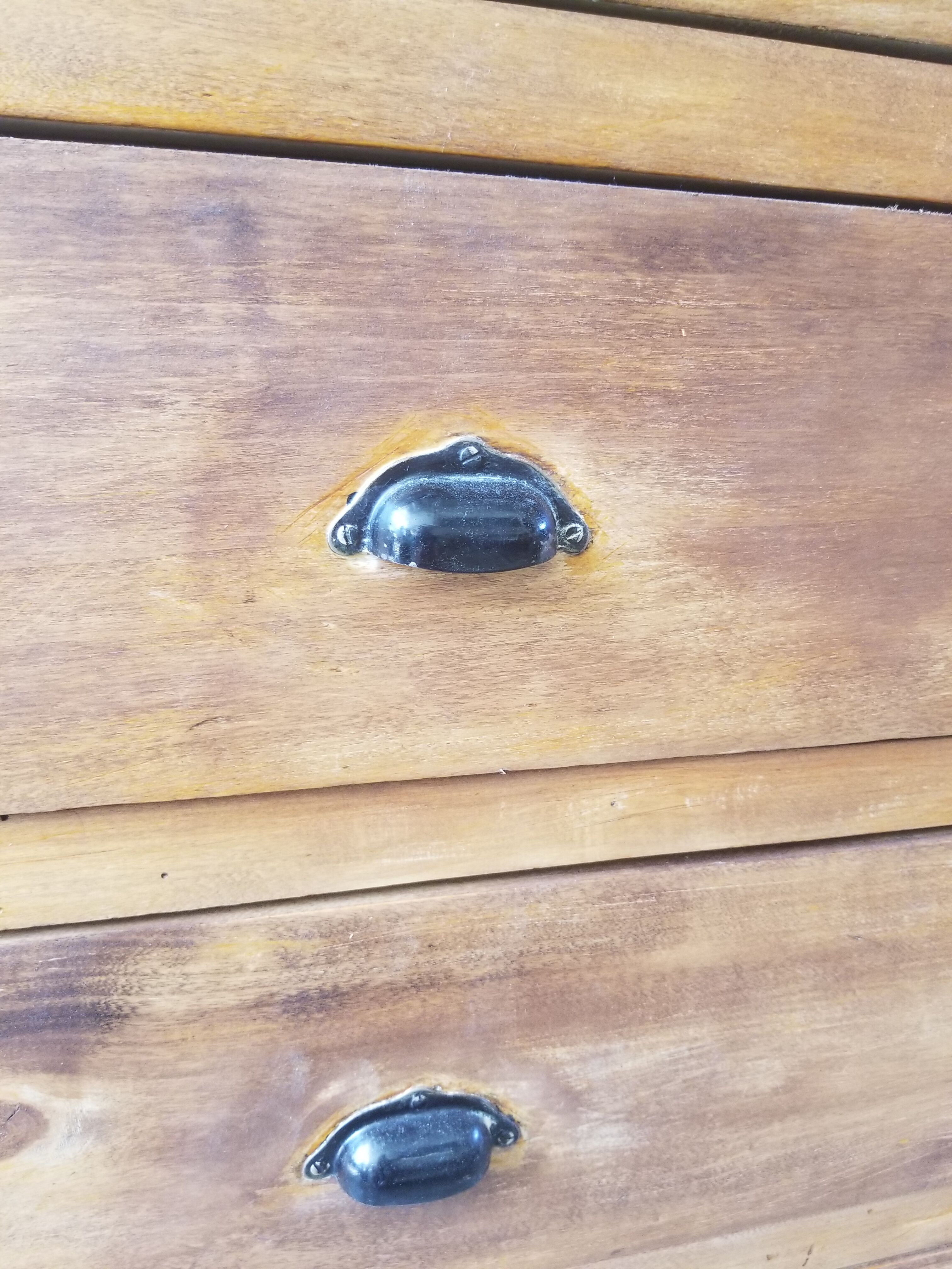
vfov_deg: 67.3
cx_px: 476
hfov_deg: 53.1
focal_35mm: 26
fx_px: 953
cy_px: 634
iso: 160
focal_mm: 4.25
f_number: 1.7
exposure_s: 1/33
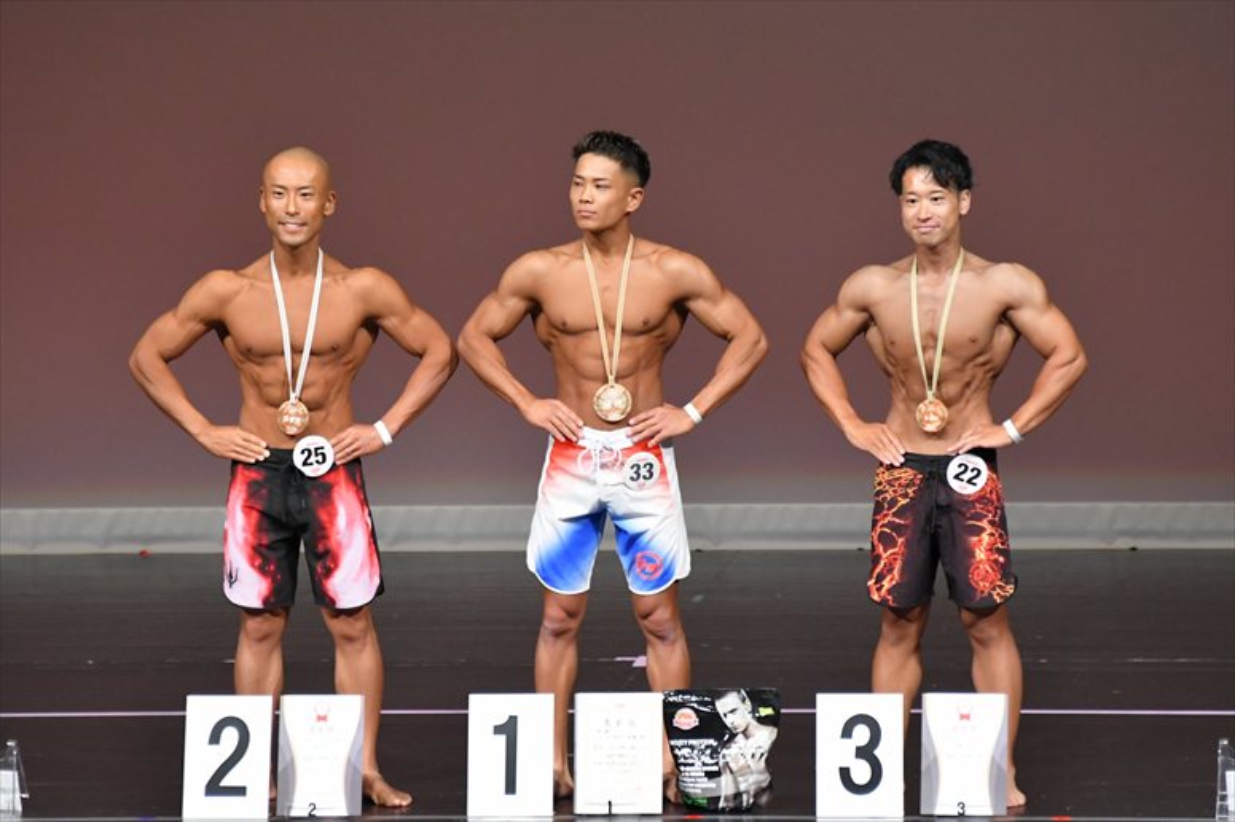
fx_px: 11830
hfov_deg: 6.0
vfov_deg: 4.0
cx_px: 618
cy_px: 411
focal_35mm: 345
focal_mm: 230
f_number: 5.6
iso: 4000
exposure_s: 1/400
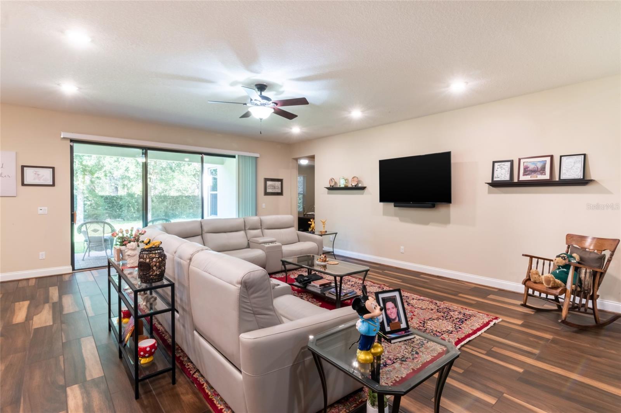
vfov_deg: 70.4
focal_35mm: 17
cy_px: 206
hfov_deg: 93.3
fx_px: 293
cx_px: 310
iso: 400
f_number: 11
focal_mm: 17
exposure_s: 1/4
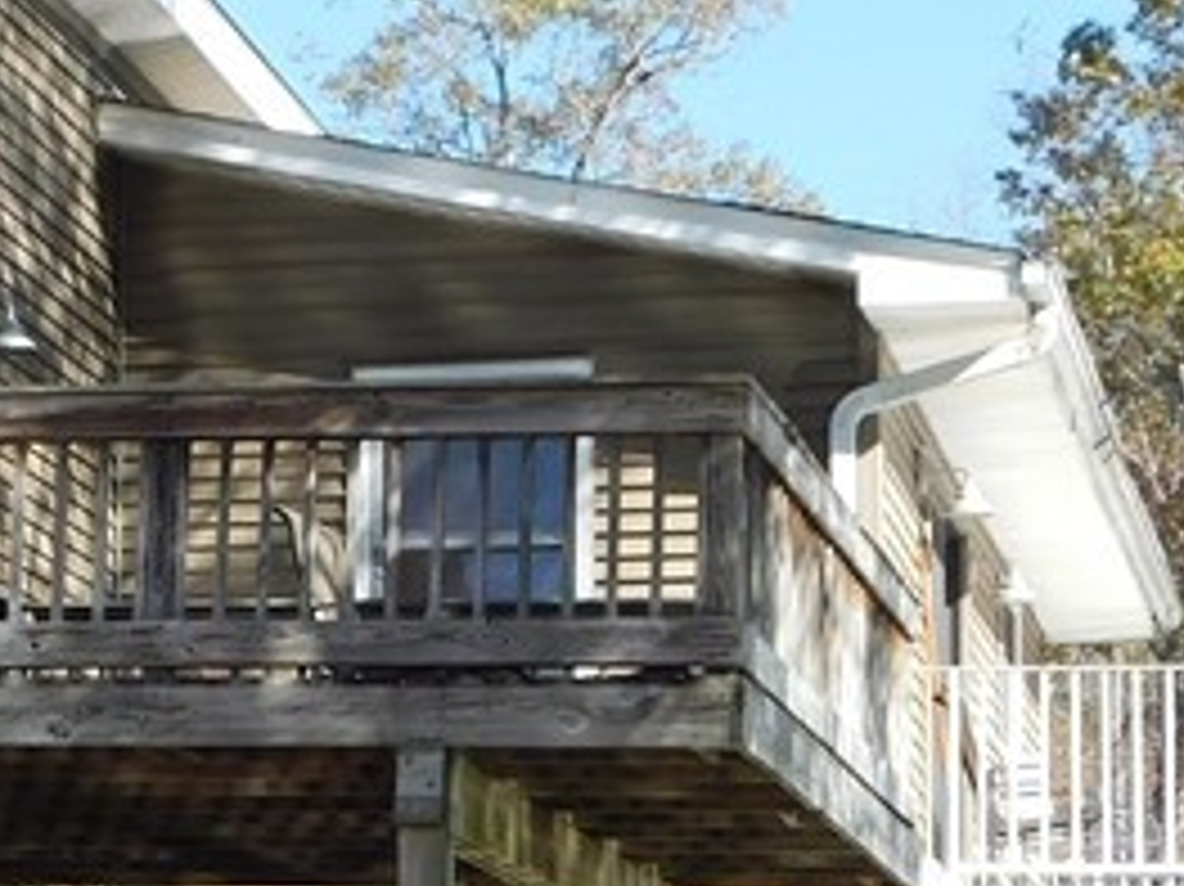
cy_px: 643
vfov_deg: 10.6
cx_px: 230
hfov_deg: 14.0
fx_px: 4786
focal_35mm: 140
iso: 125
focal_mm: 6.3
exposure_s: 1/400
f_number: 3.5
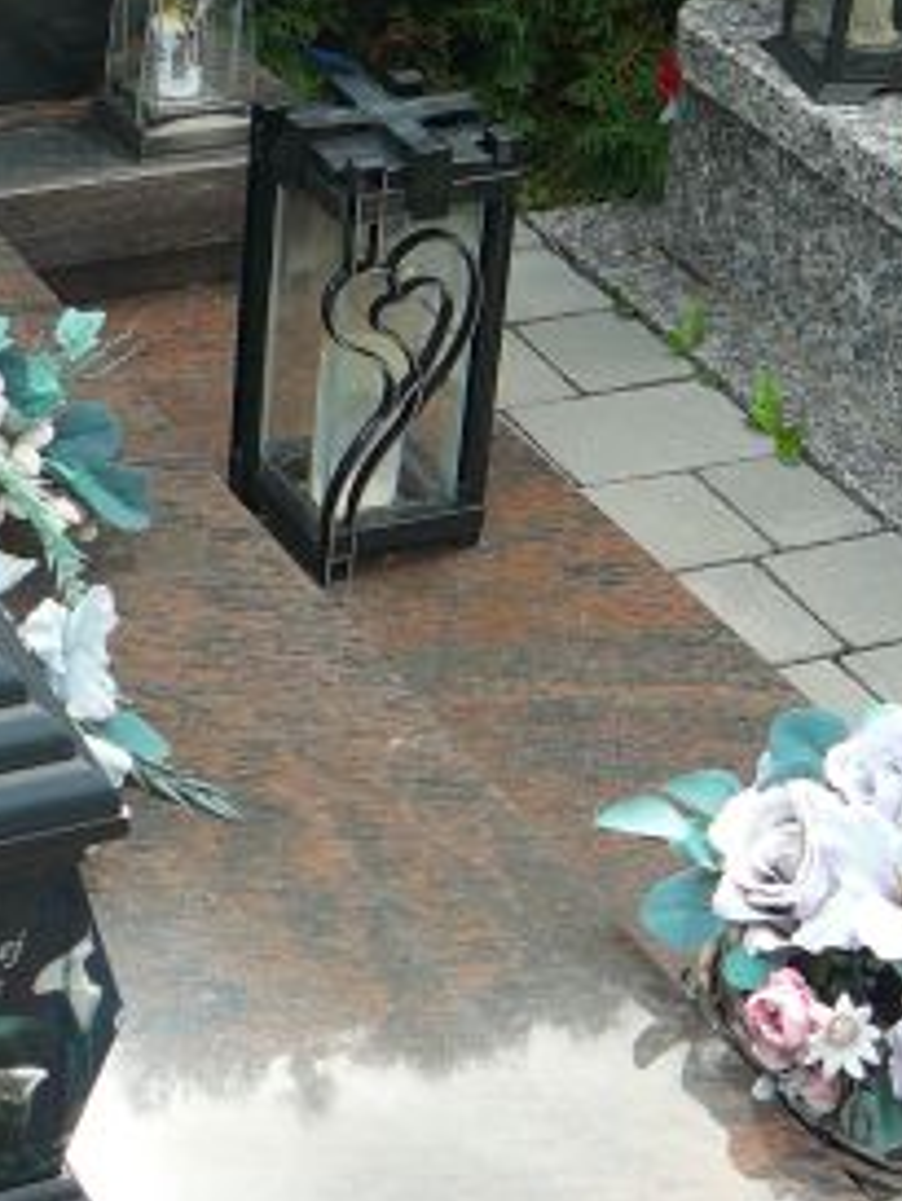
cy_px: 400
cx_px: 106
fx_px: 2847
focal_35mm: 82
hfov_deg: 17.8
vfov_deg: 23.7
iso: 80
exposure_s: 1/320
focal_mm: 5.2
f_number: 2.8
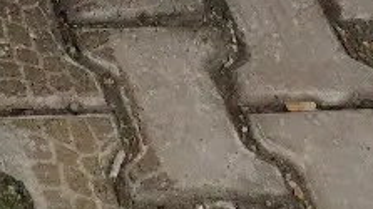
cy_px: -860
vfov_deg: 5.5
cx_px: -398
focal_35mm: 163
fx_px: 1611
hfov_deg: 11.7
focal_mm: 4.25
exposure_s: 1/135
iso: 100
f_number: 1.7
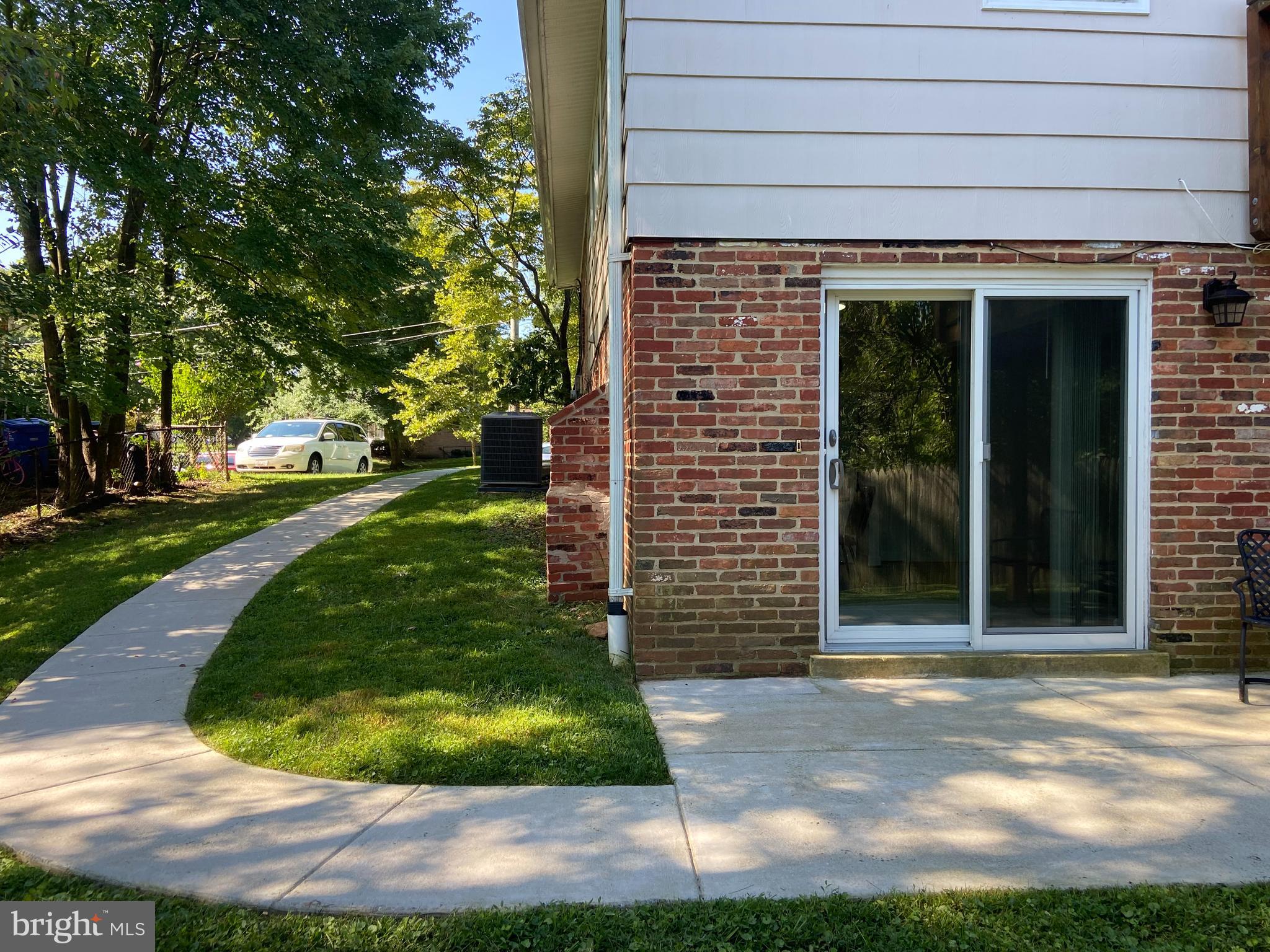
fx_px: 954
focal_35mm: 26
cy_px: 476
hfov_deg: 67.3
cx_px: 635
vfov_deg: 53.1
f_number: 1.8
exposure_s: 1/292
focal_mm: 4.25
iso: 32
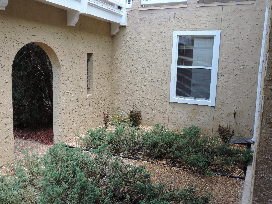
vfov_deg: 42.9
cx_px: 136
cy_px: 102
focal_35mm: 33
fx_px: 259
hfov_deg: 55.4
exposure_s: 1/160
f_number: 3.2
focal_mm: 5.8
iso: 80
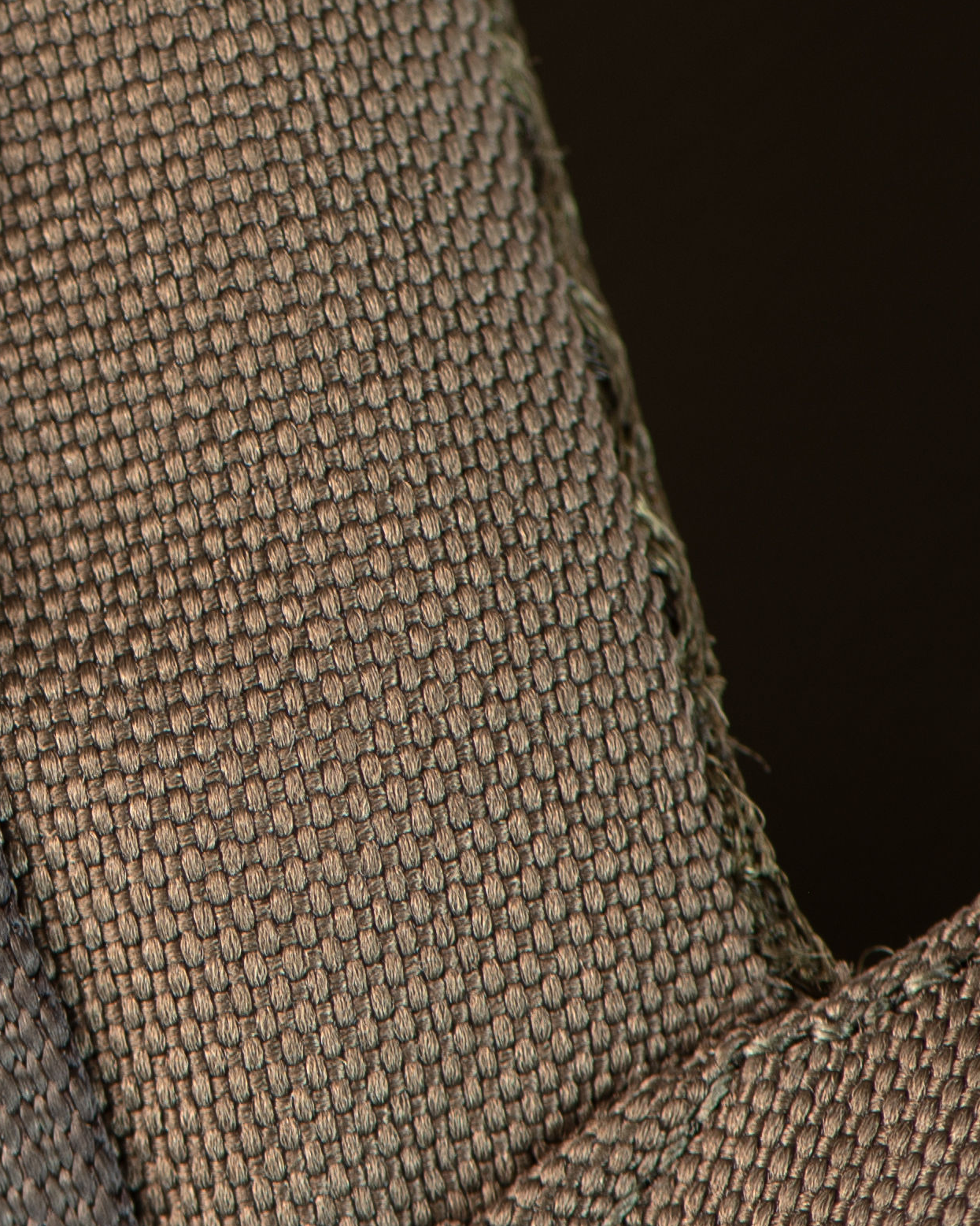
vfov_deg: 5.1
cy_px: 65
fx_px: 13817
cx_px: -640
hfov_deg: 4.0
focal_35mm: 381
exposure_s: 1/200
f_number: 7.1
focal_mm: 105
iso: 100
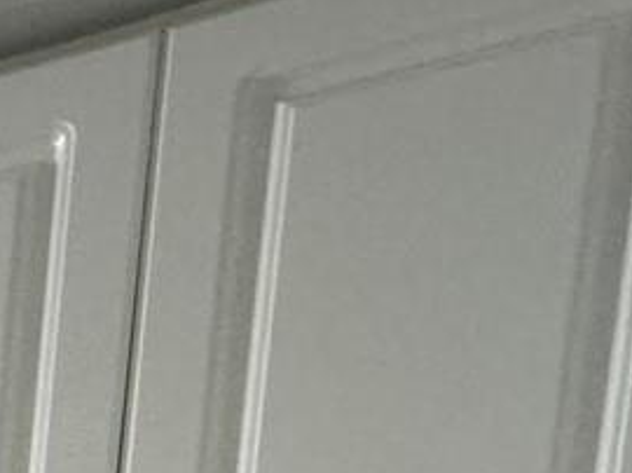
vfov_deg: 12.7
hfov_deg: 14.2
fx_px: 1514
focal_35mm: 83
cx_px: -943
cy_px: 1213
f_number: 2.2
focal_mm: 2.22
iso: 250
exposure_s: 1/120
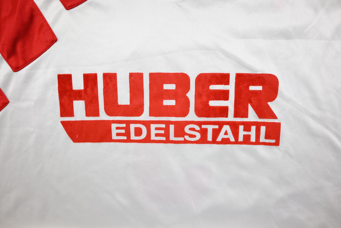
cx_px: 170
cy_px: 114
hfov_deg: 73.7
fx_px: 227
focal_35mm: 24
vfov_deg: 53.2
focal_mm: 24
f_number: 5
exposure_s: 1/125
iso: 200
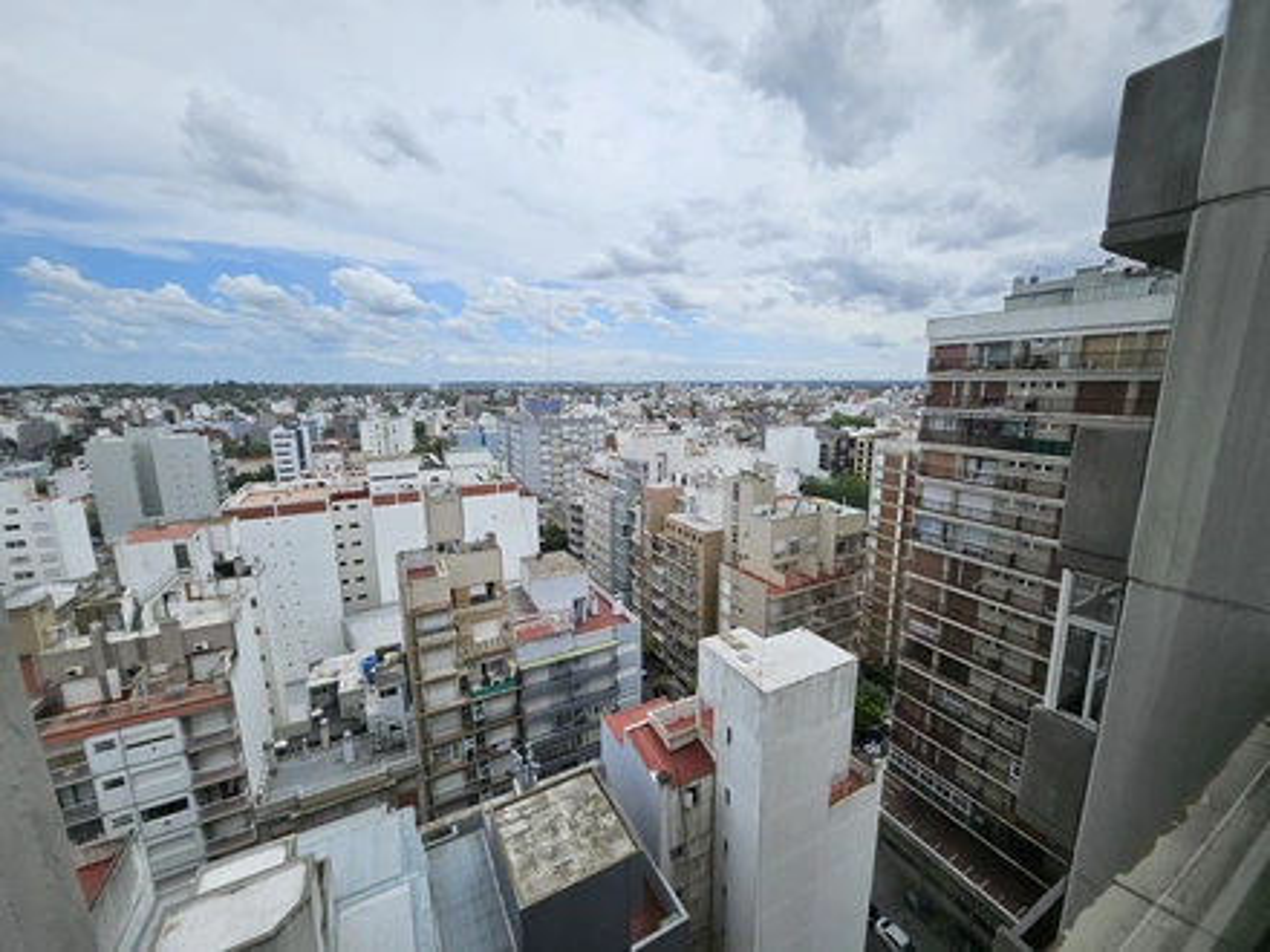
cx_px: 635
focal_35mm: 13
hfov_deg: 106.2
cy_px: 476
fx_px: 477
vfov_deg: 89.9
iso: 32
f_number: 2.2
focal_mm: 1.7
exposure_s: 1/2038
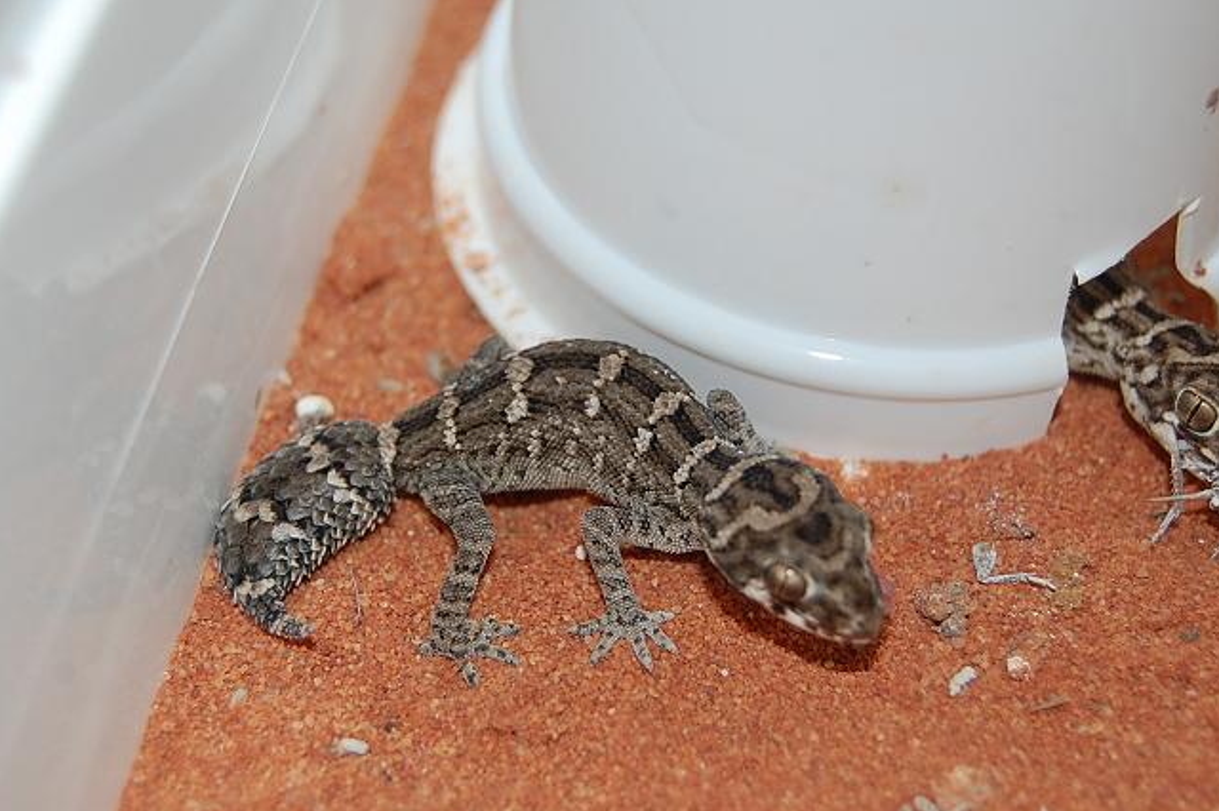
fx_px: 2504
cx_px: 575
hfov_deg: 27.4
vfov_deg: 18.4
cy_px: 409
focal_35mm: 74
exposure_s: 1/60
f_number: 5.3
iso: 280
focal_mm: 42
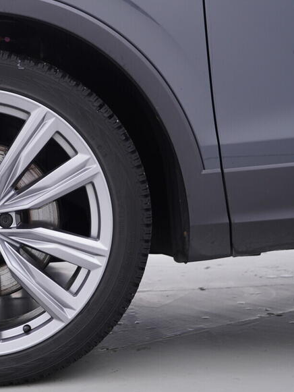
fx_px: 691
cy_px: 214
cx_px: 0
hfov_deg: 23.1
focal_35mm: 61
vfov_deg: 31.7
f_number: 3.2
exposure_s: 1/50
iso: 125
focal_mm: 24
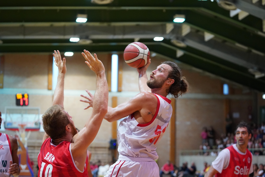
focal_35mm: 70
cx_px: 132
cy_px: 88
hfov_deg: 28.8
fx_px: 515
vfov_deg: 19.5
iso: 8000
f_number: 3.2
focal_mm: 70
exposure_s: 1/1000
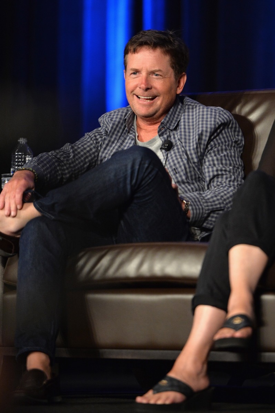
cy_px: 206
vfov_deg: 10.3
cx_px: 138
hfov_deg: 6.9
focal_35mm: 200
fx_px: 2295
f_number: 2.8
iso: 3200
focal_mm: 200
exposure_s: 1/320
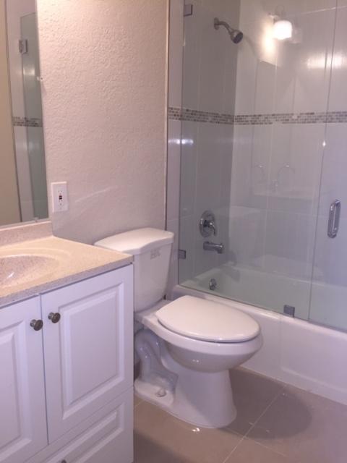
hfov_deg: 48.2
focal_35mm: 29
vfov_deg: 61.7
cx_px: 174
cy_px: 232
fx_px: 388
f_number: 2.2
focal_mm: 4.15
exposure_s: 1/30
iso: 64
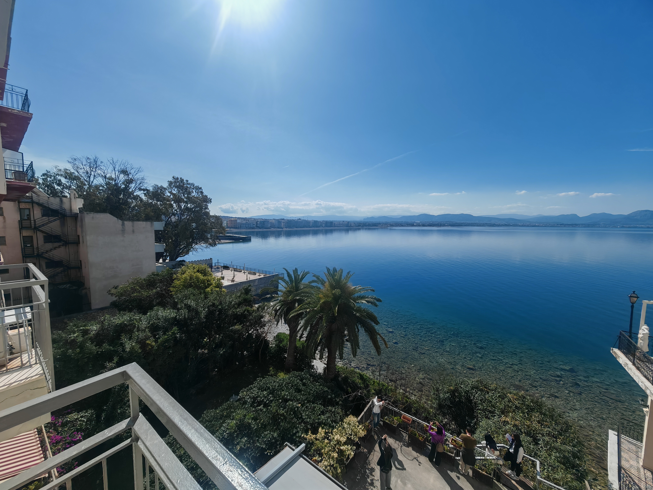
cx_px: 326
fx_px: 245
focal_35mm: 13
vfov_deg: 89.9
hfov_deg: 106.2
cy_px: 245
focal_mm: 1.82
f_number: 2
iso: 50
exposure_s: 1/1827
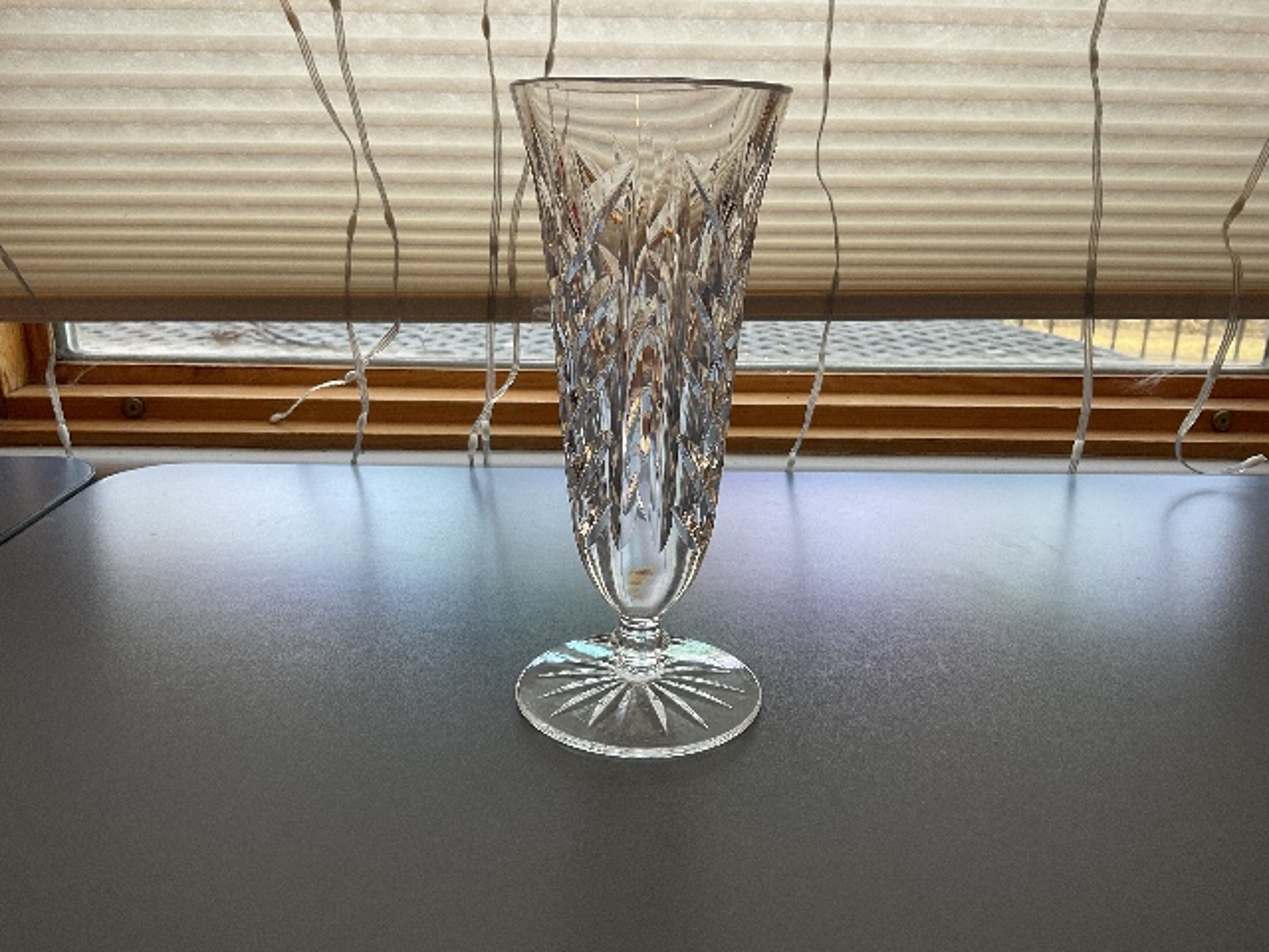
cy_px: 476
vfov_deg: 48.2
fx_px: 1063
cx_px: 634
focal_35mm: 29
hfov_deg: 61.7
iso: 50
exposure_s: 1/120
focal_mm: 3
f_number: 1.8
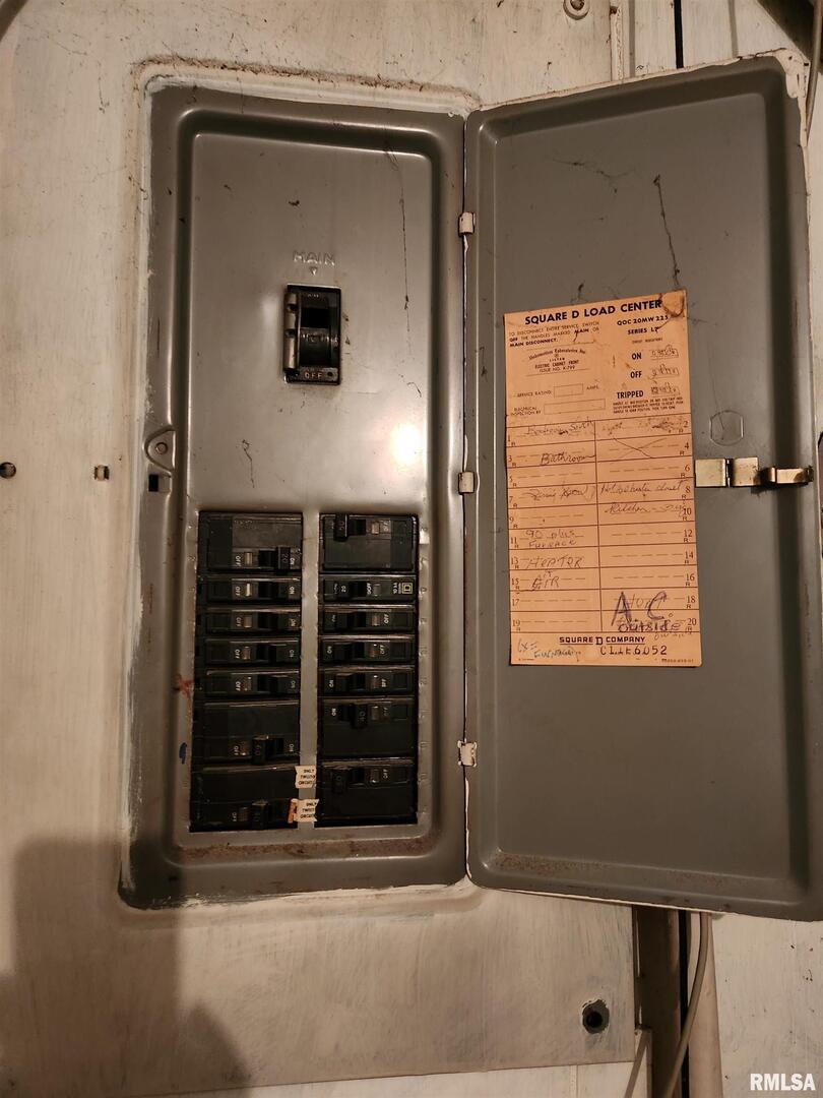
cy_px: 549
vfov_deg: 73.9
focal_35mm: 23
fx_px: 729
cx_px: 412
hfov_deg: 58.9
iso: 500
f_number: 1.8
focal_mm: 5.4
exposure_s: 1/24
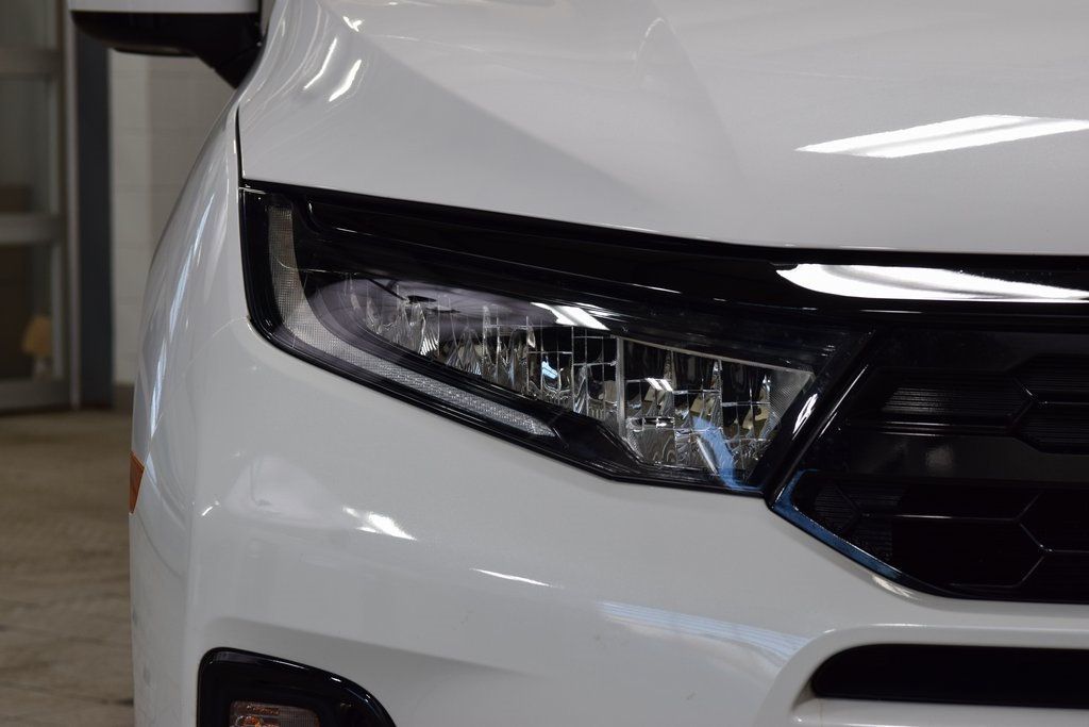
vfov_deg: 13.0
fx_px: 3176
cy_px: 364
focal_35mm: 105
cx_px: 544
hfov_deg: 19.5
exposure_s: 1/40
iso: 400
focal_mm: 70
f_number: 7.1
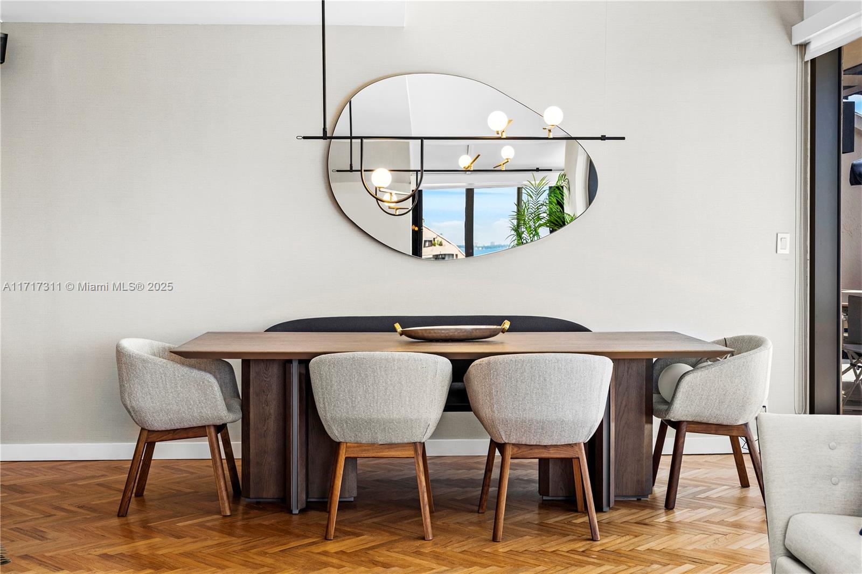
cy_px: 287
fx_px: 1029
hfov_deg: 45.4
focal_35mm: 43
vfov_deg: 31.2
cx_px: 431
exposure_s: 1/20
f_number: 8
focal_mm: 43
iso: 320
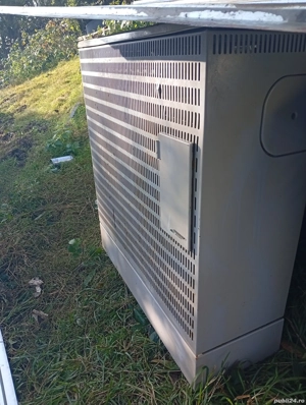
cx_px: 153
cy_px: 202
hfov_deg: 51.5
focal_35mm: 27
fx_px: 317
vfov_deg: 65.2
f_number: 1.8
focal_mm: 3.98
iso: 51
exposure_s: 1/142
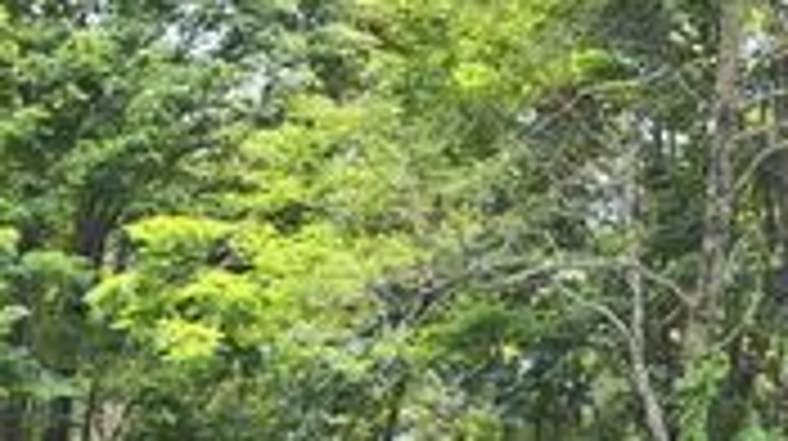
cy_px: -47
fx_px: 1691
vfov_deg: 14.5
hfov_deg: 23.0
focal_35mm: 81
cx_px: 1054
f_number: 5.6
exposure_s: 1/125
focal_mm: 18
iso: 200
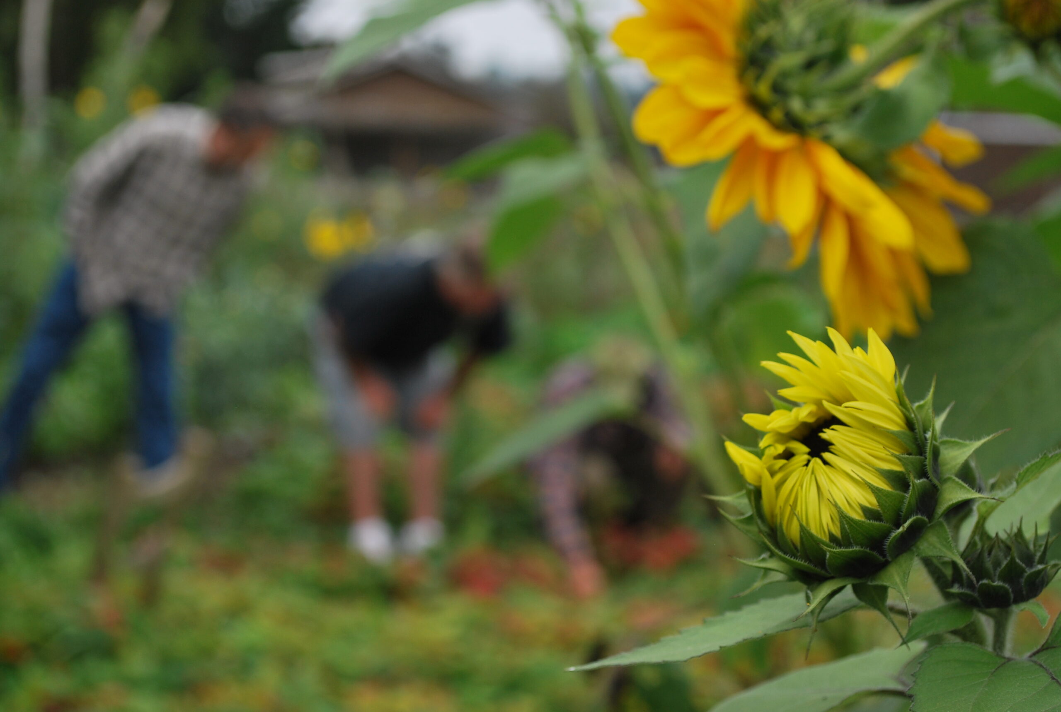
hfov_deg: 30.5
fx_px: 1949
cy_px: 356
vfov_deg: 20.7
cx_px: 530
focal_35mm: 66
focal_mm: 44
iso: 200
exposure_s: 1/125
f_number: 5.6
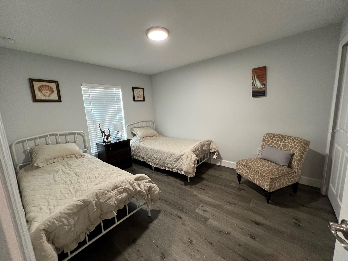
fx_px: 131
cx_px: 174
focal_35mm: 13
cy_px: 130
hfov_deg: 106.2
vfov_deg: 89.9
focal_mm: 1.57
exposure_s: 1/60
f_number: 1.8
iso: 200
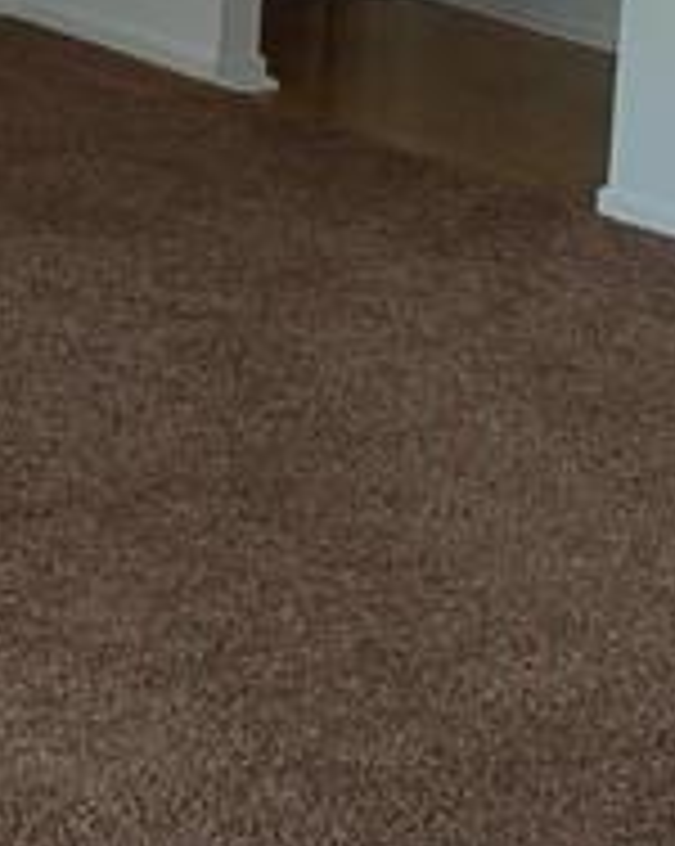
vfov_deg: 13.3
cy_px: -371
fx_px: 3452
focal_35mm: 138
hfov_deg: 11.0
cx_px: -81
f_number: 5.6
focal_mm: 18
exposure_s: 1/125
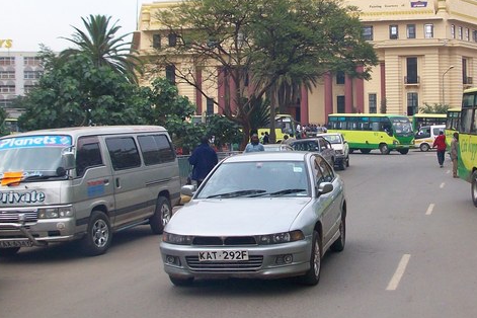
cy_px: 140
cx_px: 377
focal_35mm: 60
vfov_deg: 22.6
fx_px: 795
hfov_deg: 32.5
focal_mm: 5.7
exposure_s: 1/526
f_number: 2.8
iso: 80
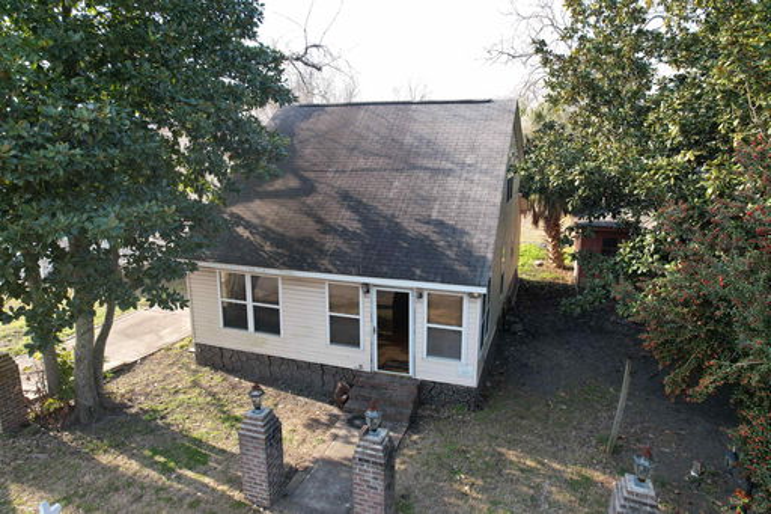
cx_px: 386
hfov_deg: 78.6
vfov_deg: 57.2
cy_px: 257
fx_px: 471
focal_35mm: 22
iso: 100
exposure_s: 1/320
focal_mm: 8.38
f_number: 2.8
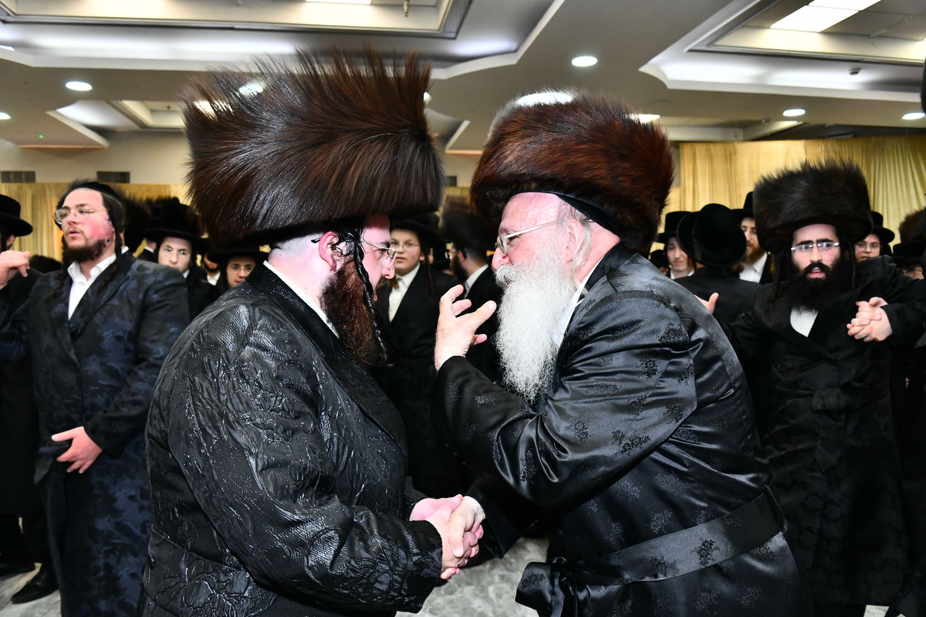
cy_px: 308
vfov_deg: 46.4
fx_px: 720
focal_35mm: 28
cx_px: 463
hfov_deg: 65.5
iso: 1600
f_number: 5.6
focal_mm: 28
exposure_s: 1/250
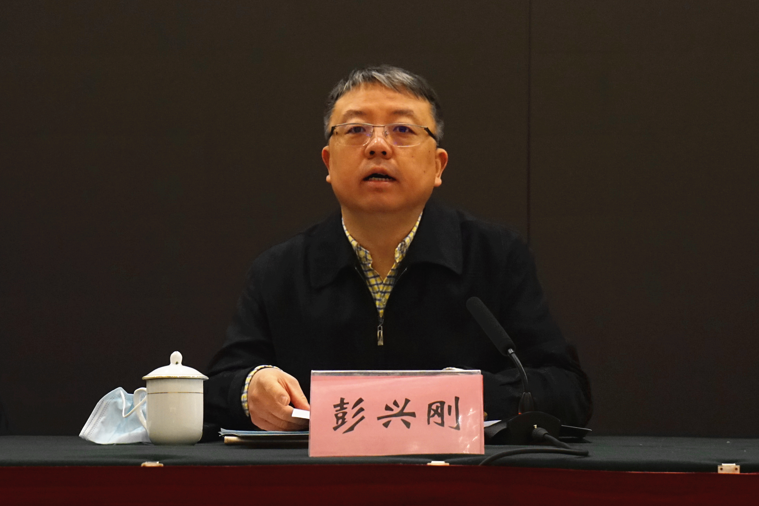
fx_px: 1476
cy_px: 253
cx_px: 380
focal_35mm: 70
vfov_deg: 19.5
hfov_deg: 28.8
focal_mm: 70
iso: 6400
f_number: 6.3
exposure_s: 1/250
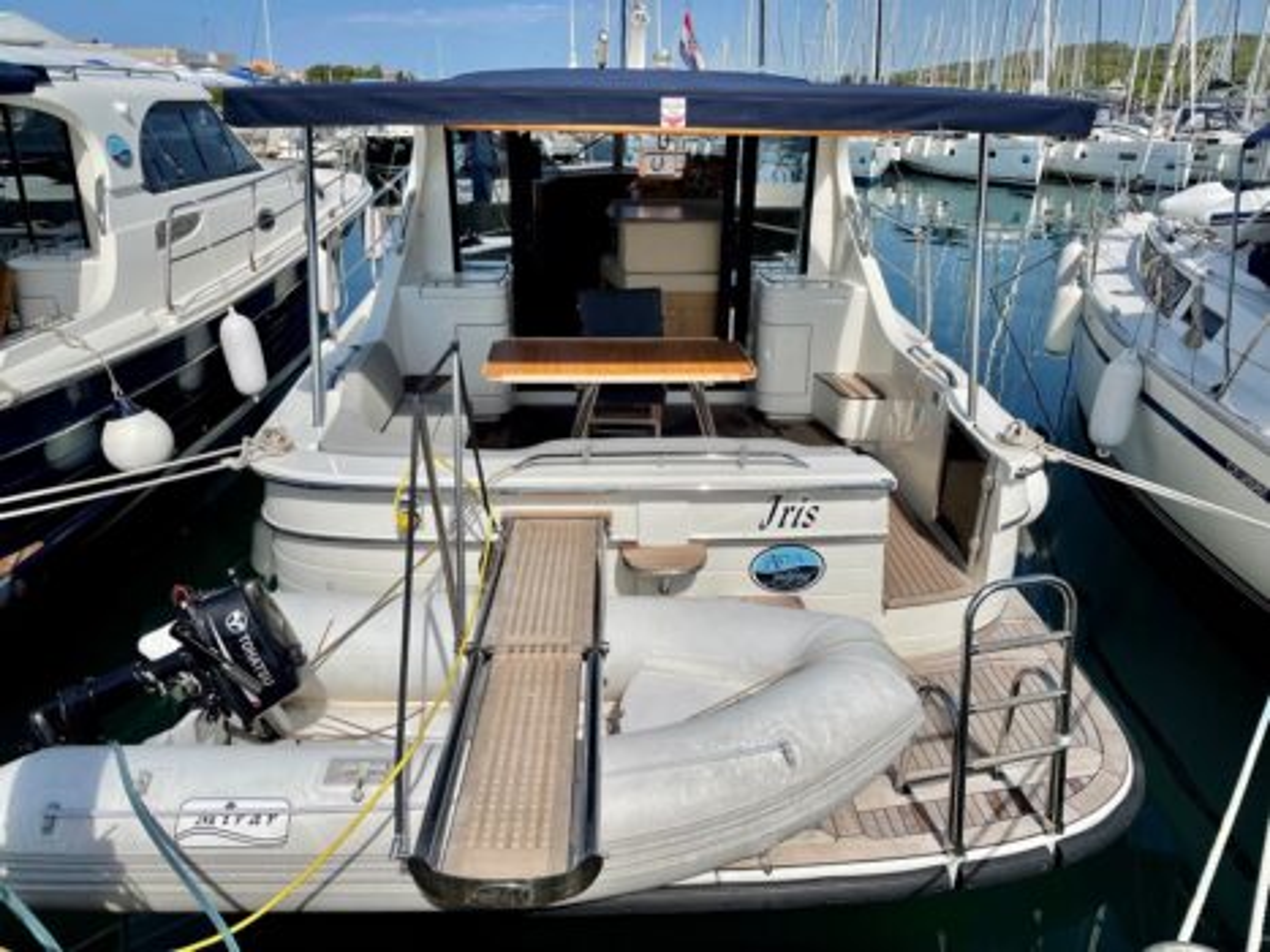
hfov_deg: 67.3
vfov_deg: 53.0
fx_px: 954
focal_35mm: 26
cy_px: 476
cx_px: 635
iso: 32
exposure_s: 1/7813
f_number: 1.6
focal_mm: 4.2
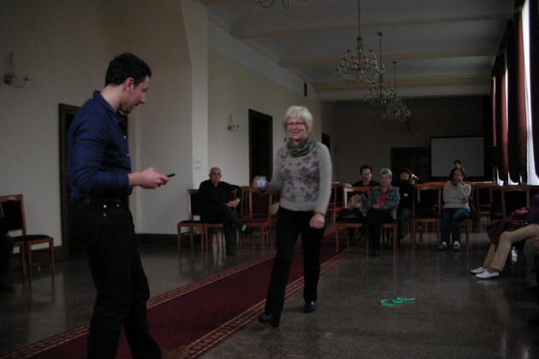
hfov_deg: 51.9
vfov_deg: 35.9
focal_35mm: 37
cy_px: 194
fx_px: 554
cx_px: 267
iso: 200
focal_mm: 5.8
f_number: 3
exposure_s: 1/30
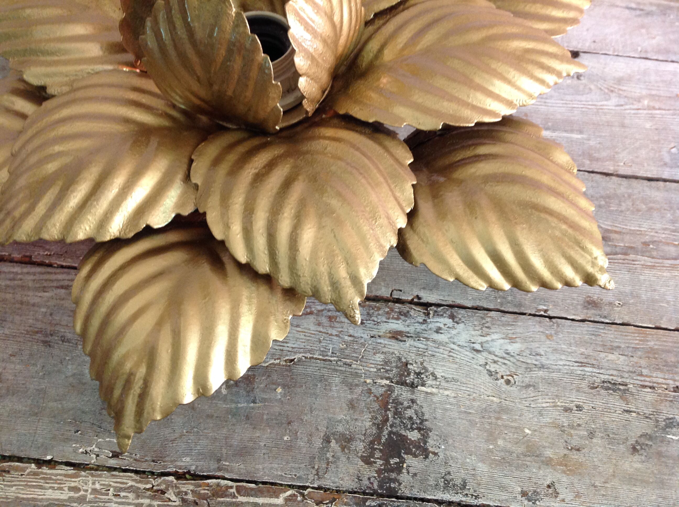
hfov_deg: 52.7
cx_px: 340
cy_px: 254
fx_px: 686
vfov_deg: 40.6
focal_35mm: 35
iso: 160
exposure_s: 1/15
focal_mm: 4.28
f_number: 2.4
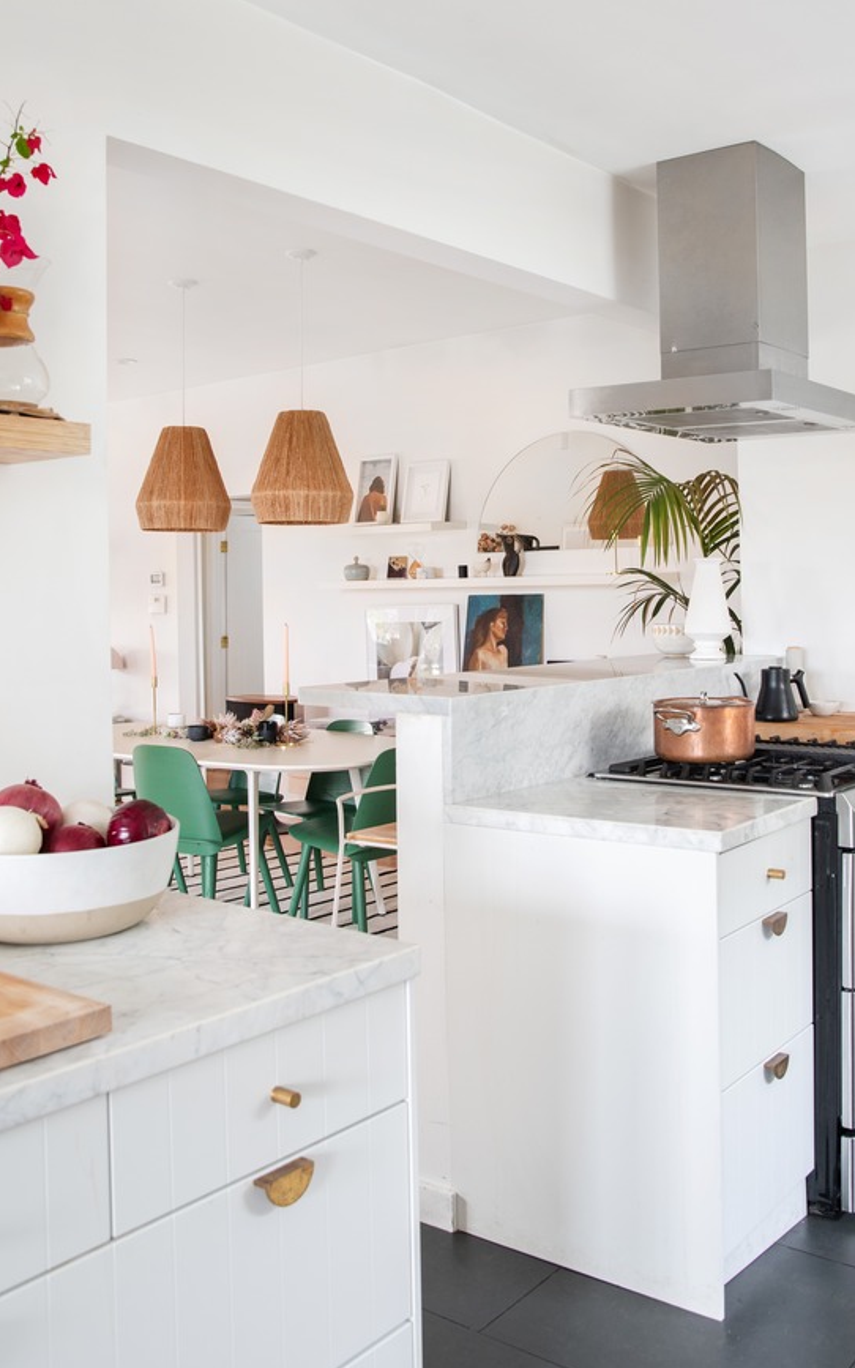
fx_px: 1230
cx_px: 487
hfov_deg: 38.3
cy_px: 566
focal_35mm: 33
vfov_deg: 57.8
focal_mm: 24
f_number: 5.6
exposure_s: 1/2.5
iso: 200
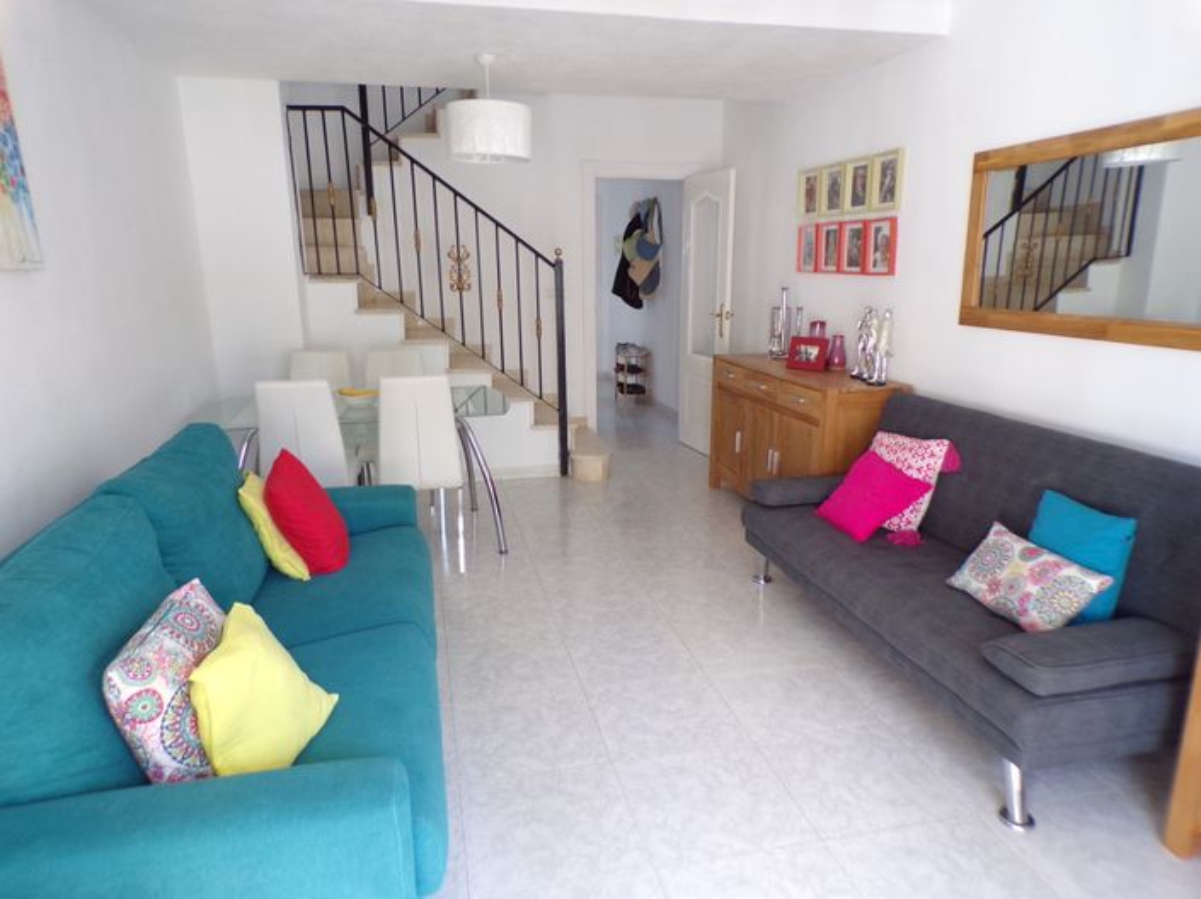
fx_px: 832
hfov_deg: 71.6
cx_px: 600
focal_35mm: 24
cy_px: 450
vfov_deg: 56.8
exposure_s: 1/27
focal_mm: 4.3
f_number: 3
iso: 200
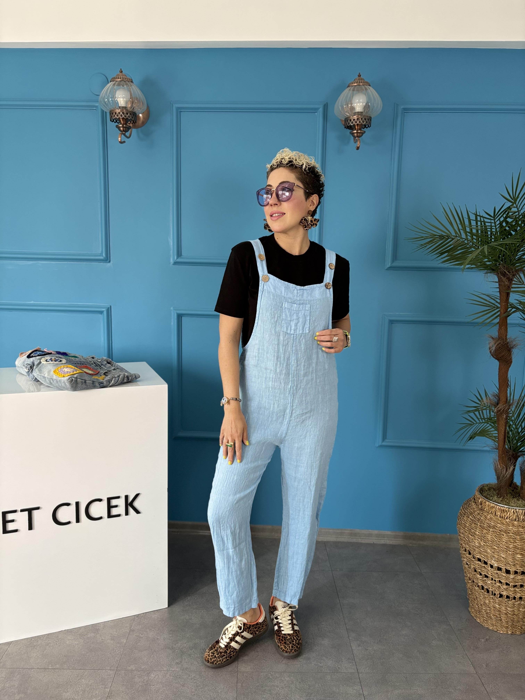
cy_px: 350
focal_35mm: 26
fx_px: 526
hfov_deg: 53.1
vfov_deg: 67.3
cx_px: 262
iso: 125
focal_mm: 5.96
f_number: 1.6
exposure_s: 1/103
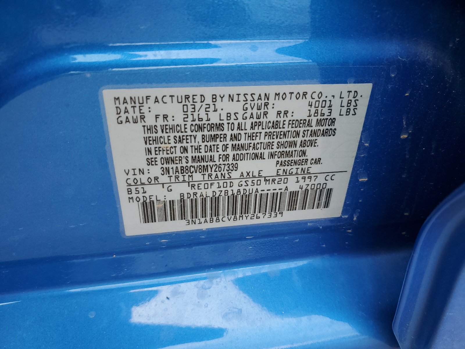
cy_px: 174
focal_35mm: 26
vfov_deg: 53.1
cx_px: 232
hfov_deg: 67.3
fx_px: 349
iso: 50
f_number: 1.5
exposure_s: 1/312
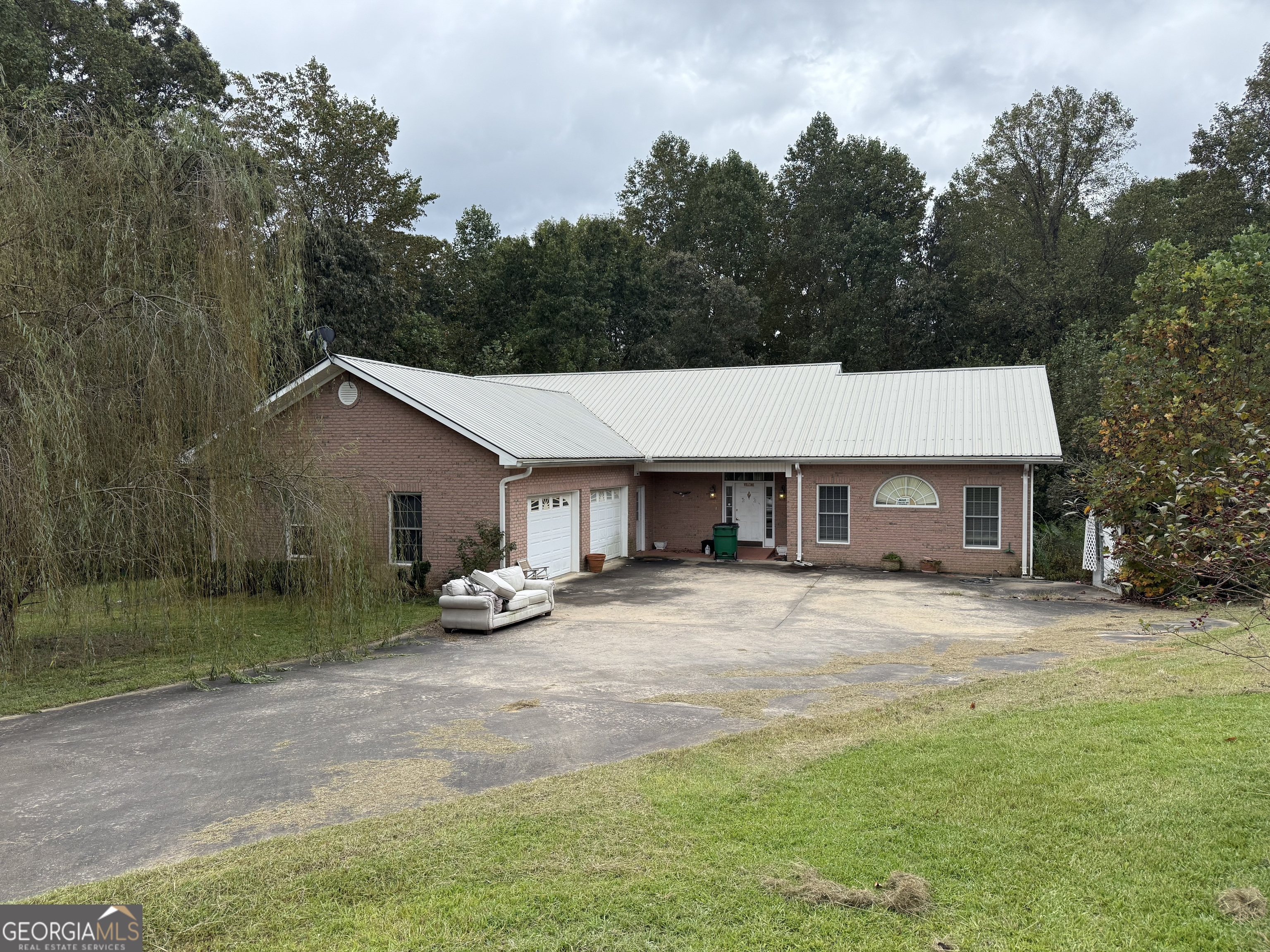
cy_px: 476
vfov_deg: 56.8
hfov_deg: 71.6
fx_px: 881
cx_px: 635
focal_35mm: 24
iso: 100
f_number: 1.78
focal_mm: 6.76
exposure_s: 1/2907
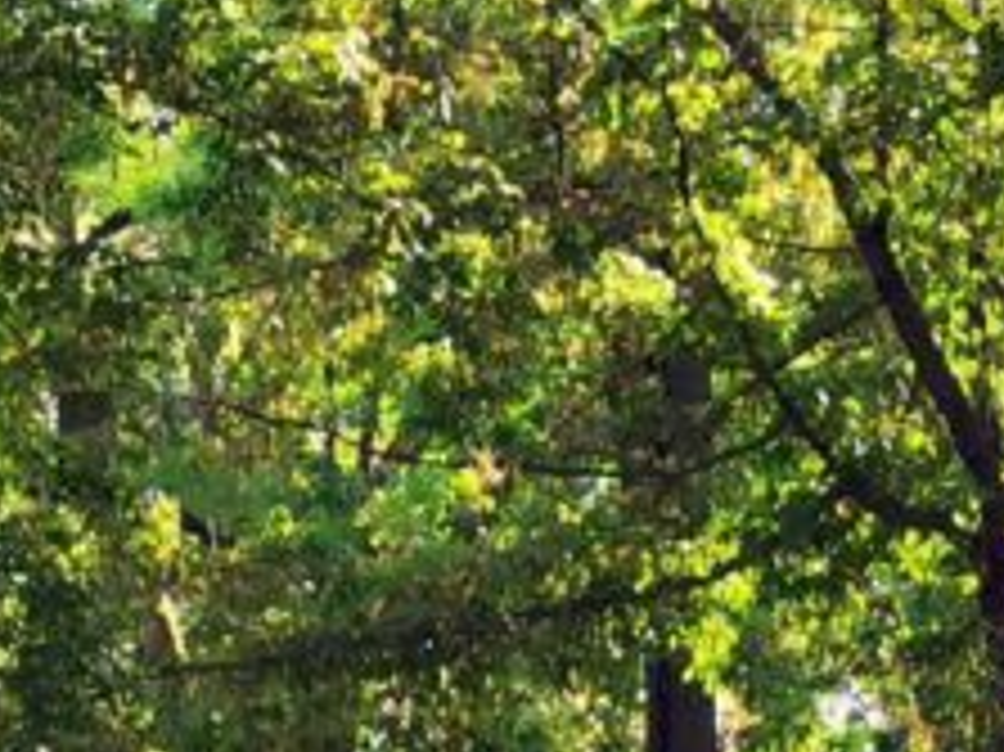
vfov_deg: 11.2
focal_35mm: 131
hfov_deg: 15.1
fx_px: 3797
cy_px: 689
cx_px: 419
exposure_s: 1/221
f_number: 1.6
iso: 50
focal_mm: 5.56
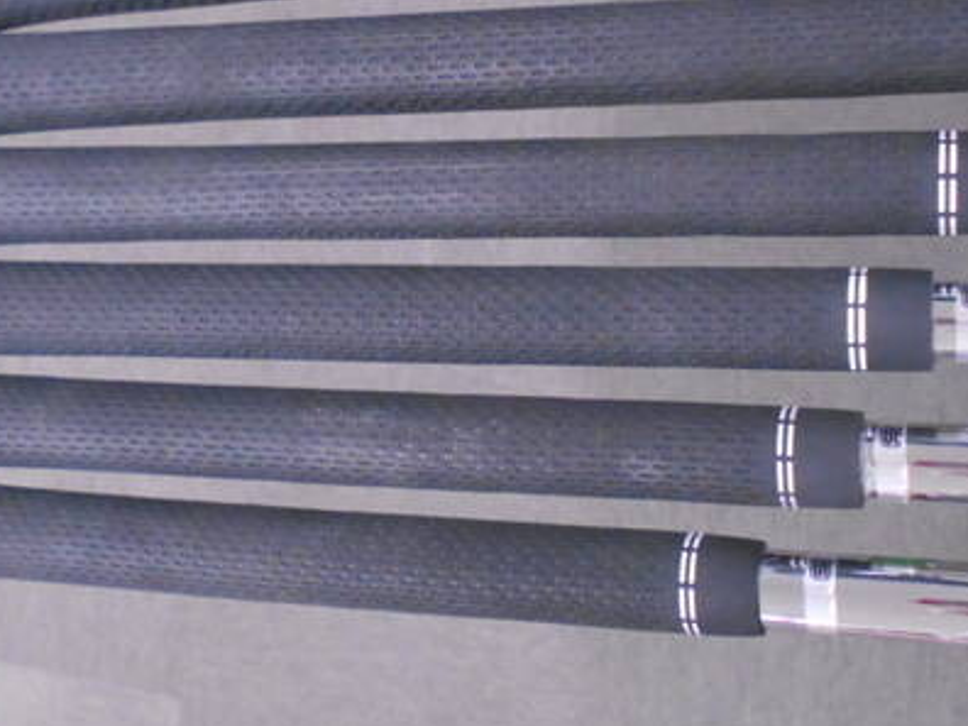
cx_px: 477
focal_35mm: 42
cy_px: 252
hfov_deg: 44.8
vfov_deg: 34.1
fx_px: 1174
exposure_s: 1/40
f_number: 3.2
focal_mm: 4.6
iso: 800
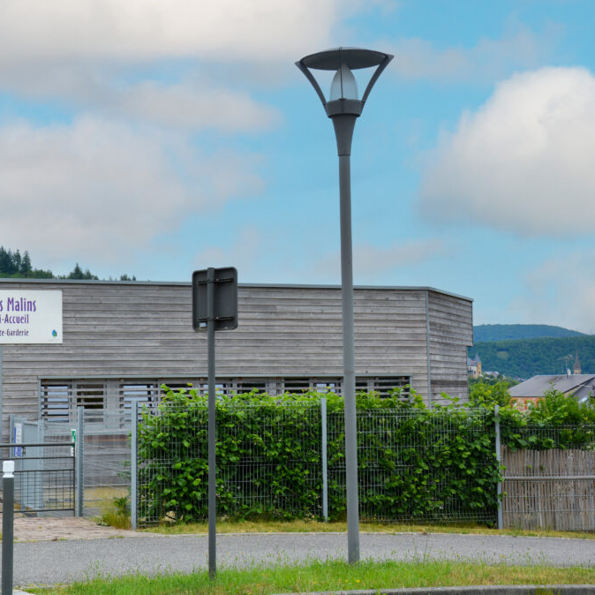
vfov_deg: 27.7
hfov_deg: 27.5
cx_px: 173
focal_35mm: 62
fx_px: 1206
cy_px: 296
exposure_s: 1/250
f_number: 8
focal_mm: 32
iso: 125
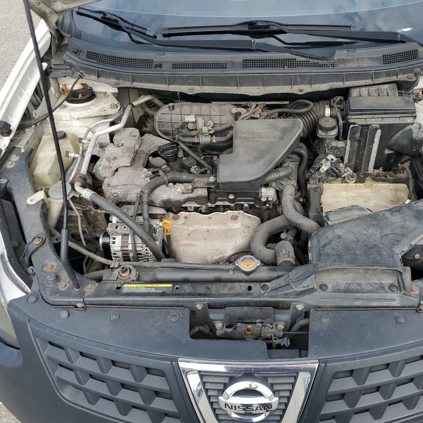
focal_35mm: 31
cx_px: 256
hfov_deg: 52.1
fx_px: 429
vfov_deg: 52.5
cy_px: 213
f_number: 1.5
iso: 50
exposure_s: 1/833
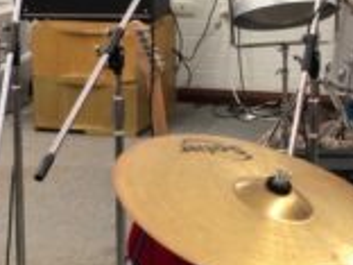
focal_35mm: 133
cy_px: -2
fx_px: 1356
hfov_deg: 14.4
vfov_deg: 11.0
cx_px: 419
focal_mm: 6
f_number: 2.4
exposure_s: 1/33
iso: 100
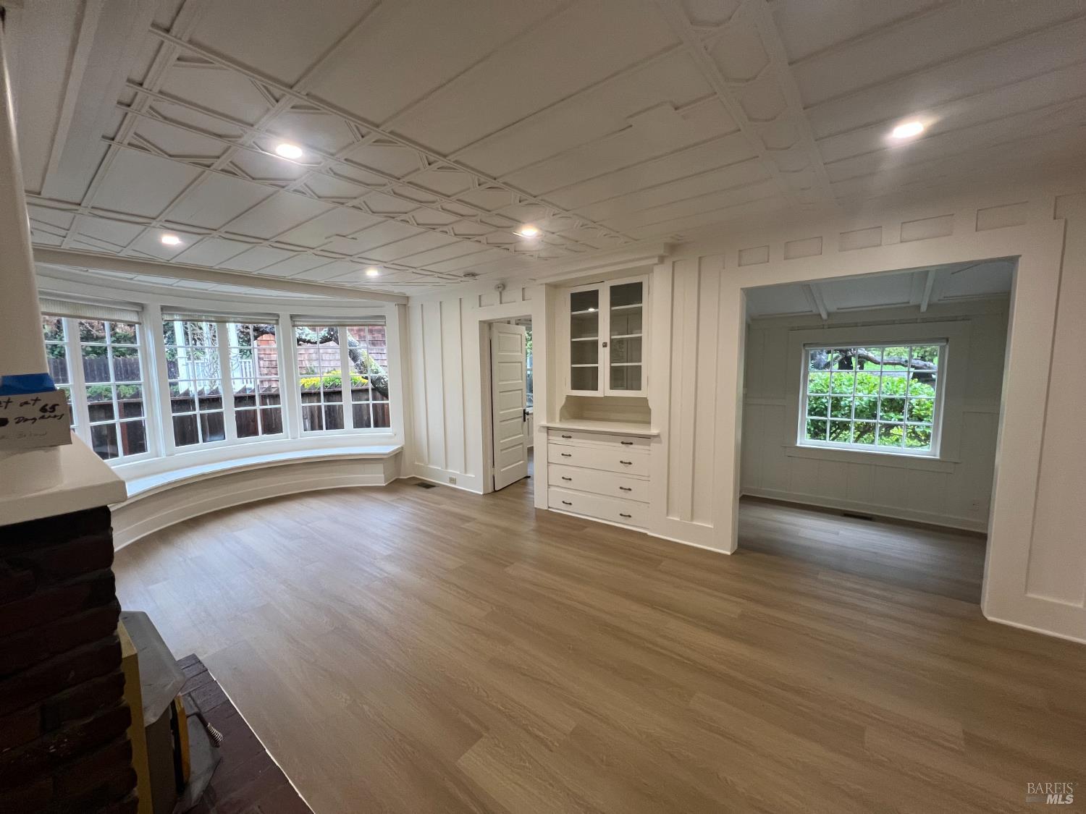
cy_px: 407
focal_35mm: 13
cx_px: 543
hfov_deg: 106.2
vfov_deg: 89.9
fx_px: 408
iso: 250
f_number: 1.8
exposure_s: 1/120
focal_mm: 1.57
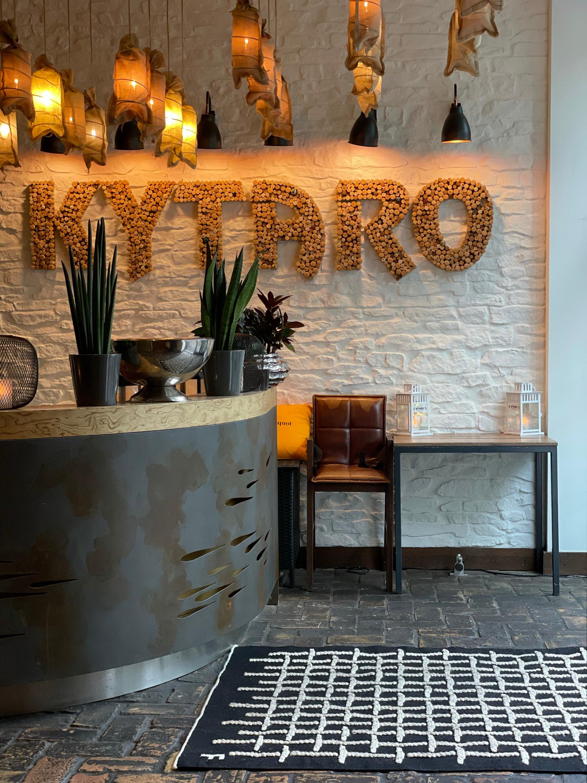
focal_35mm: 52
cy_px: 392
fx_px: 1176
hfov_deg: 28.0
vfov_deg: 36.8
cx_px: 294
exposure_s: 1/100
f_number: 2
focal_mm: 6
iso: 200
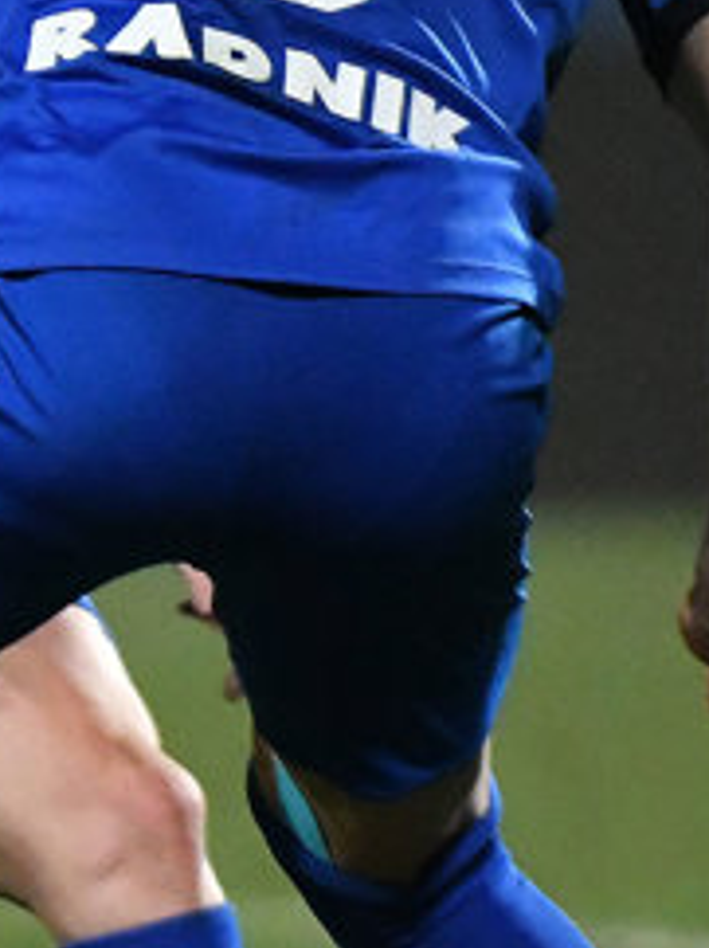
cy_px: 413
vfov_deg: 1.2
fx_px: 44346
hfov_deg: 0.9
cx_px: -1218
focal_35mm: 1621
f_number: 5
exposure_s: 1/1000
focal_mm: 340
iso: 4000
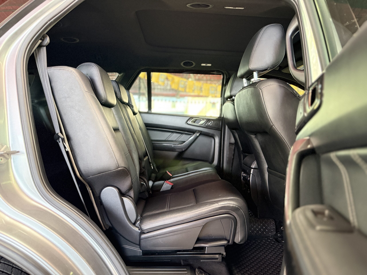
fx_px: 254
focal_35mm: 24
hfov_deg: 71.6
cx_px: 184
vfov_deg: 56.8
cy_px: 138
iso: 800
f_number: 1.78
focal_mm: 6.76
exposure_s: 1/60
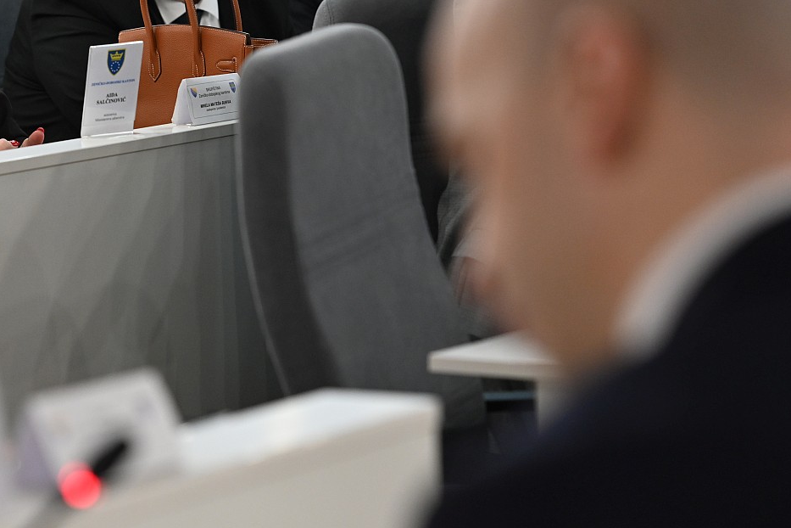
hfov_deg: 11.7
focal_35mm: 175
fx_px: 3845
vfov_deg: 7.8
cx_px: 53
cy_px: 230
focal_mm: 85
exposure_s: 1/125
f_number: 2.8
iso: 900
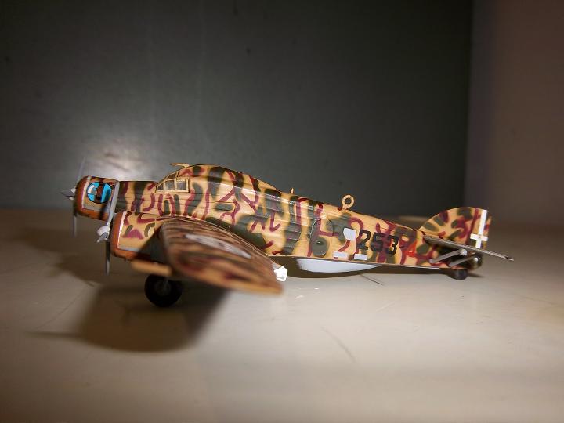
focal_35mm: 28
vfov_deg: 49.7
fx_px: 456
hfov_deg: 63.4
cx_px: 282
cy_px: 212
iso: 64
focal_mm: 5.1
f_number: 3.5
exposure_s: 1/30
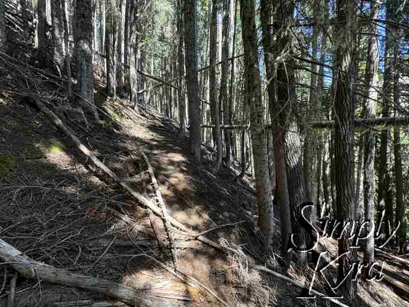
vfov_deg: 81.7
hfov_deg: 98.1
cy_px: 151
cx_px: 194
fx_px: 177
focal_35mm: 15
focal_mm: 2.22
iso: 125
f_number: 2.2
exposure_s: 1/99
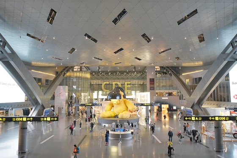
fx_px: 184
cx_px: 118
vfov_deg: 46.4
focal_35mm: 28
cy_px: 79
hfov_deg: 65.5
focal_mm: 28
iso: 1600
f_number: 3.2
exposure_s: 1/160
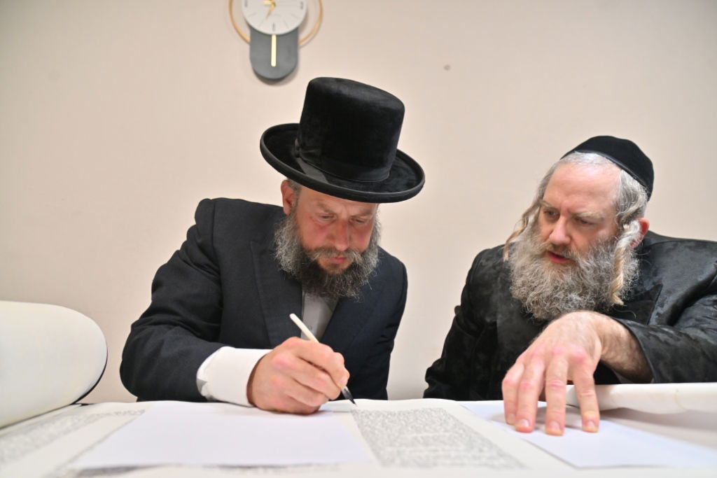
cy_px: 239
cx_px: 358
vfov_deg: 53.1
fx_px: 478
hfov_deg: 73.7
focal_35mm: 24
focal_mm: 24
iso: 800
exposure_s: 1/160
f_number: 4
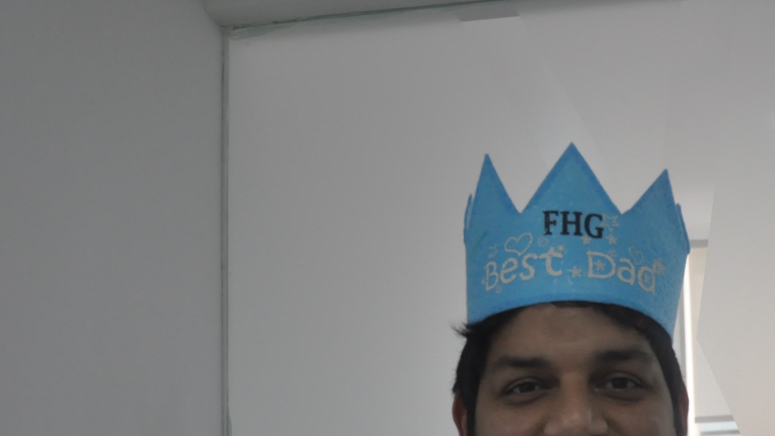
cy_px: 475
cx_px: 570
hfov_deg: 29.7
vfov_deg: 16.7
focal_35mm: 70
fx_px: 1441
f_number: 3.8
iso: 800
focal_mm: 21
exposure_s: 1/125
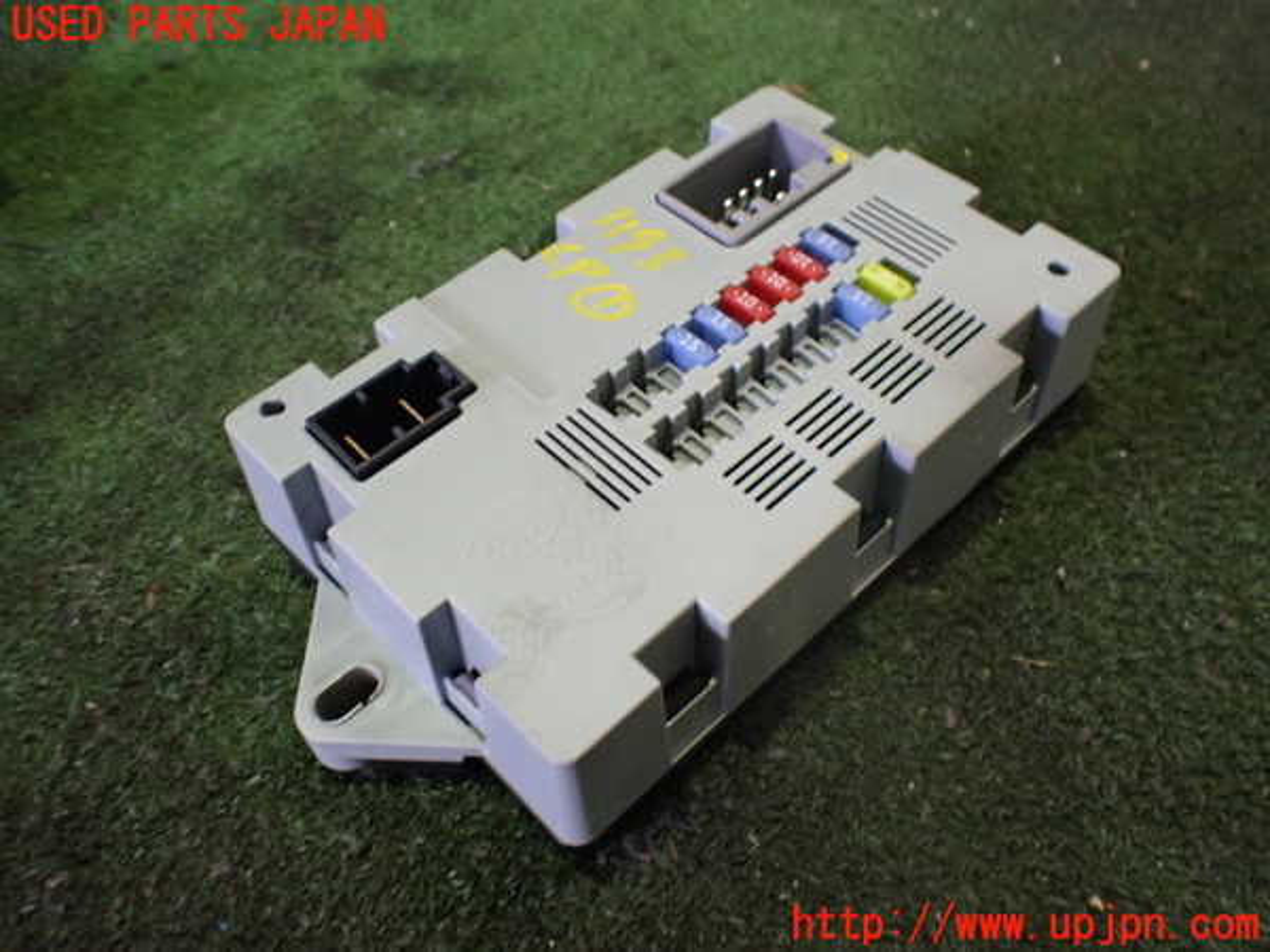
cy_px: 476
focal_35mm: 30
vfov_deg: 46.8
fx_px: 1101
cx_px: 635
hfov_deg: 60.0
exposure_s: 1/80
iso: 800
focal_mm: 5.4
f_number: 2.3
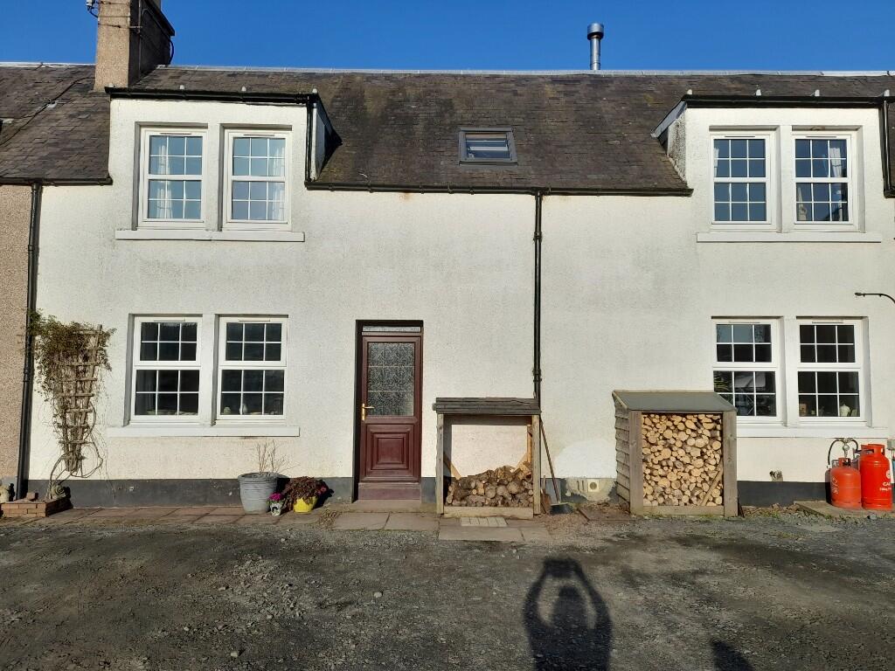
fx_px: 646
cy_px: 336
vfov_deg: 54.9
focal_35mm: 25
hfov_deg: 69.4
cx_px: 448
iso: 20
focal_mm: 4.6
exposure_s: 1/1534
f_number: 2
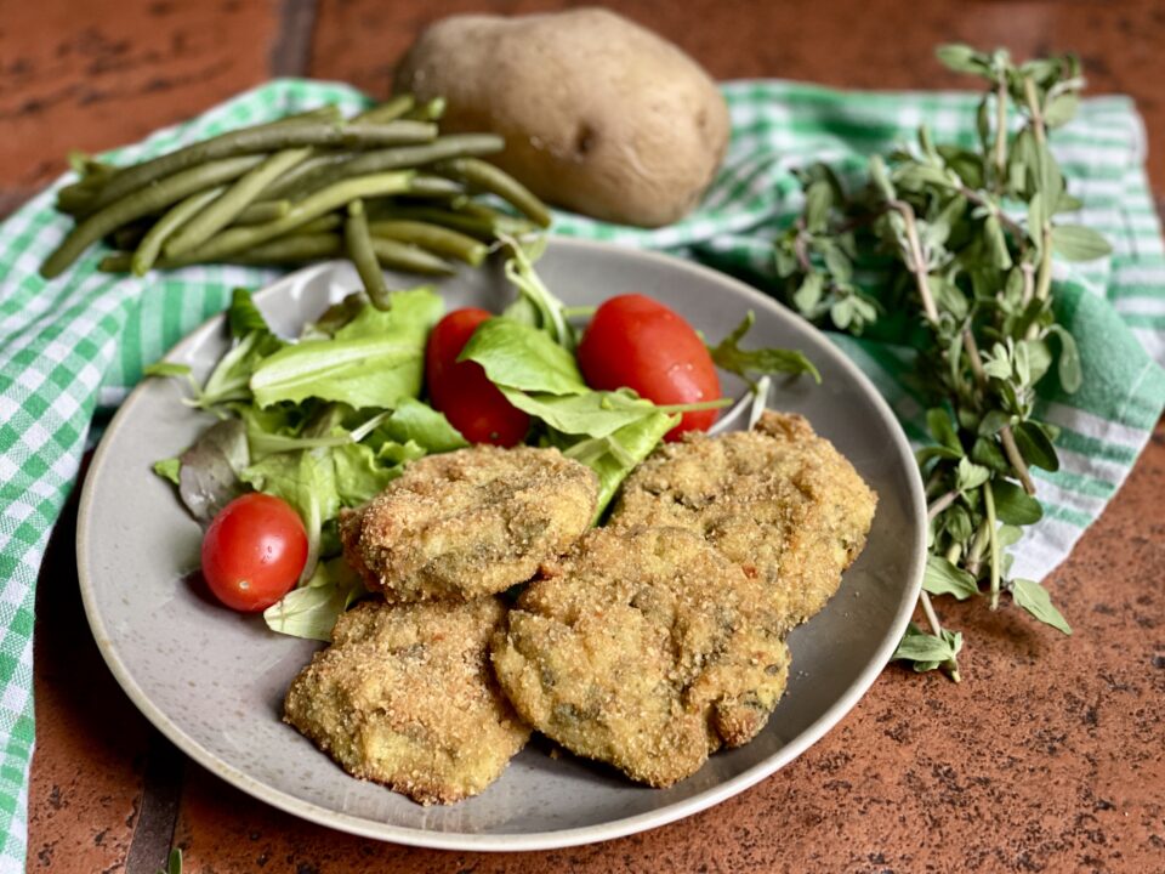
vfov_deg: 22.9
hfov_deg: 30.3
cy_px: 437
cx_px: 582
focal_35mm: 64
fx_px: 2154
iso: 160
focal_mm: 7.5
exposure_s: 1/121
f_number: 2.2
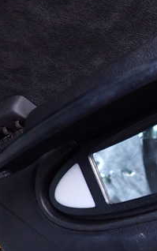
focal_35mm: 50
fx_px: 342
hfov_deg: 23.3
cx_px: 196
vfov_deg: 40.2
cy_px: 147
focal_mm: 4.5
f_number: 2
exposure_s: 1/30
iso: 640
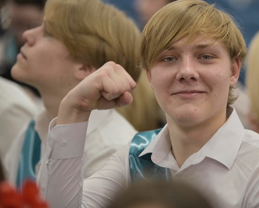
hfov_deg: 8.2
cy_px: 88
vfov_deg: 6.6
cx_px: 217
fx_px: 1810
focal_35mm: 236
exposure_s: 1/200
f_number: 1.4
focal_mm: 105
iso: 125
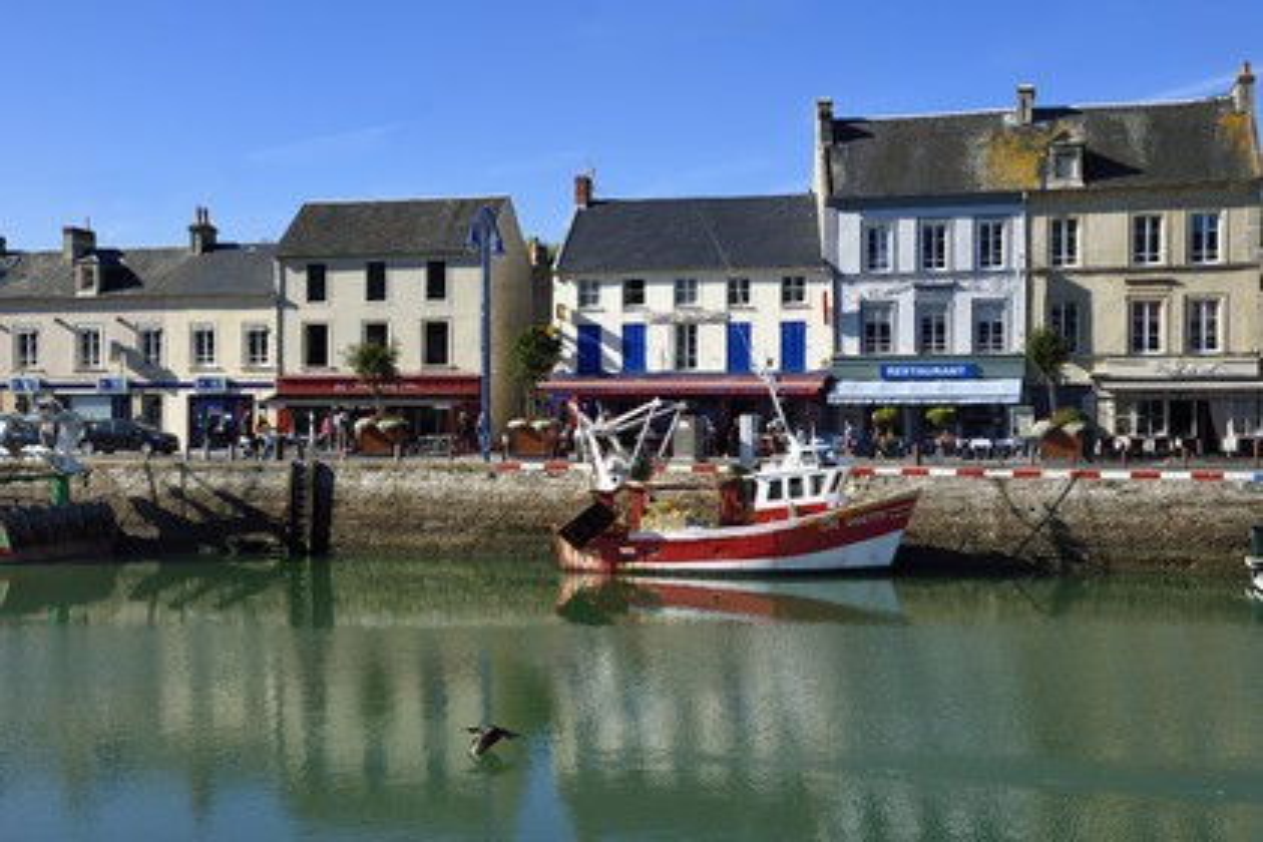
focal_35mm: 48
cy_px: 421
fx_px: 1684
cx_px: 632
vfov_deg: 28.1
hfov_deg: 41.1
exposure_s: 1/320
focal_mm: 48
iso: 200
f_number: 10
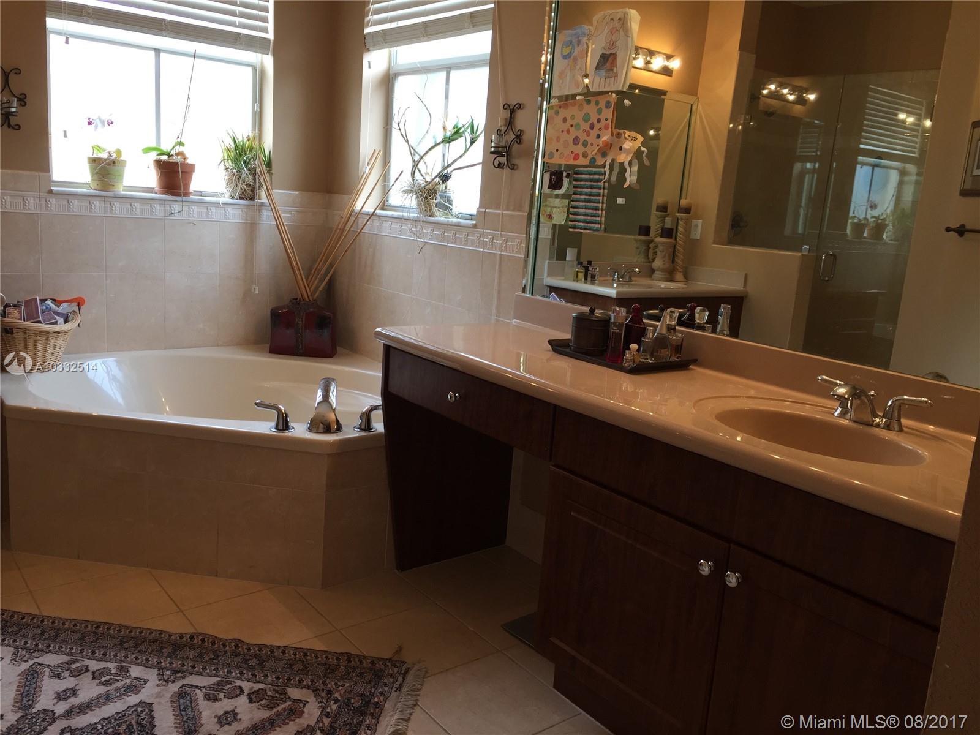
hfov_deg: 61.7
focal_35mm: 29
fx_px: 821
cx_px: 490
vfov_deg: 48.2
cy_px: 368
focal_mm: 4.15
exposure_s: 1/40
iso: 32
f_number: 2.2
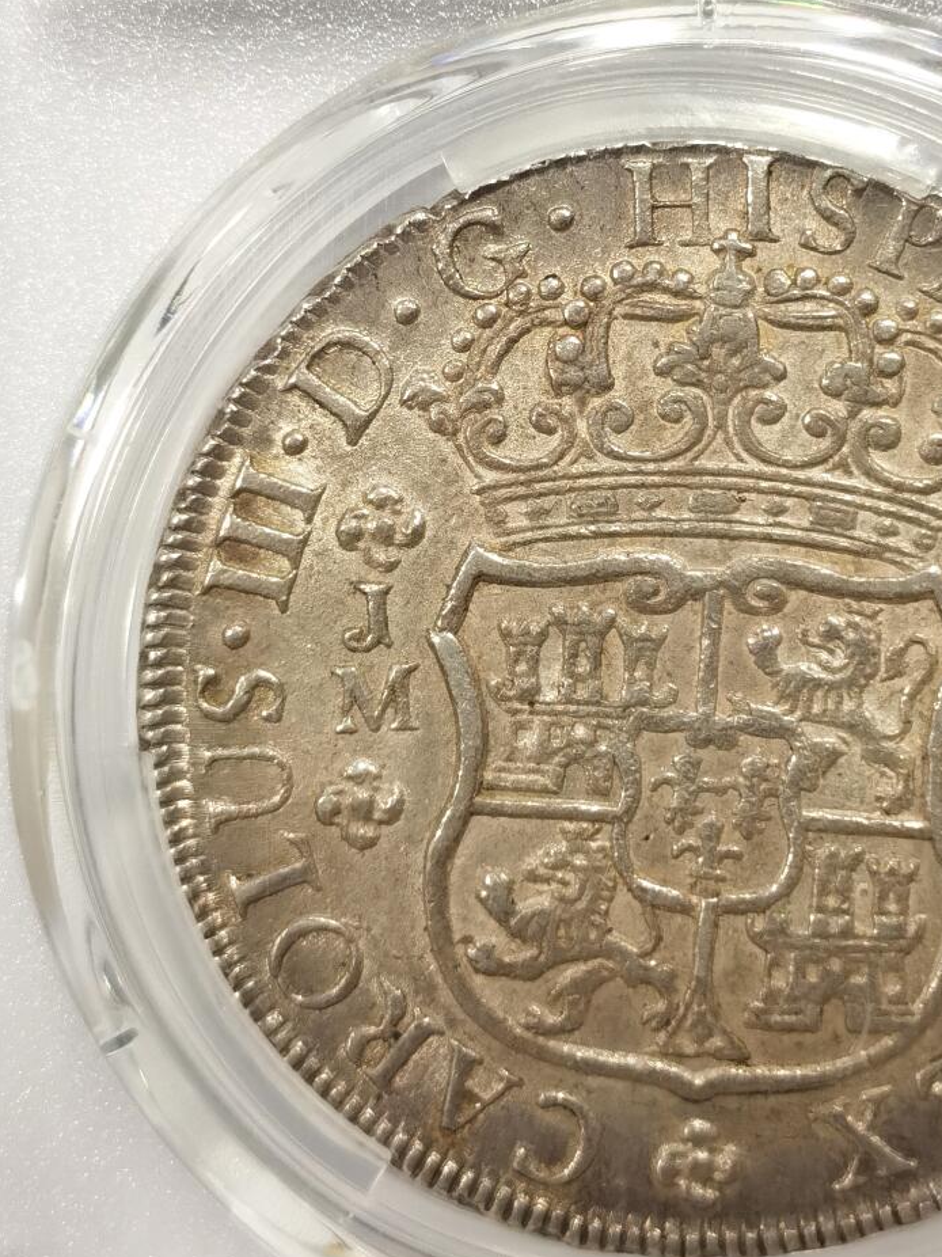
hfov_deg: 14.0
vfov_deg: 18.6
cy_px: 348
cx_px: 718
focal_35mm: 105
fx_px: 3812
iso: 125
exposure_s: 1/100
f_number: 16
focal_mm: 5.56
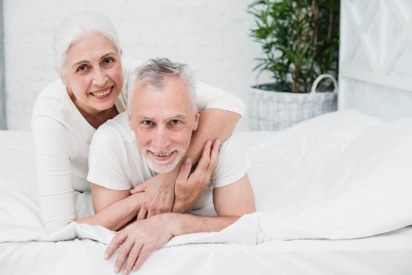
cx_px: 203
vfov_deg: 26.5
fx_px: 584
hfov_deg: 38.9
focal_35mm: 51
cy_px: 138
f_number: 4
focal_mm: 50
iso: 250
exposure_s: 1/160
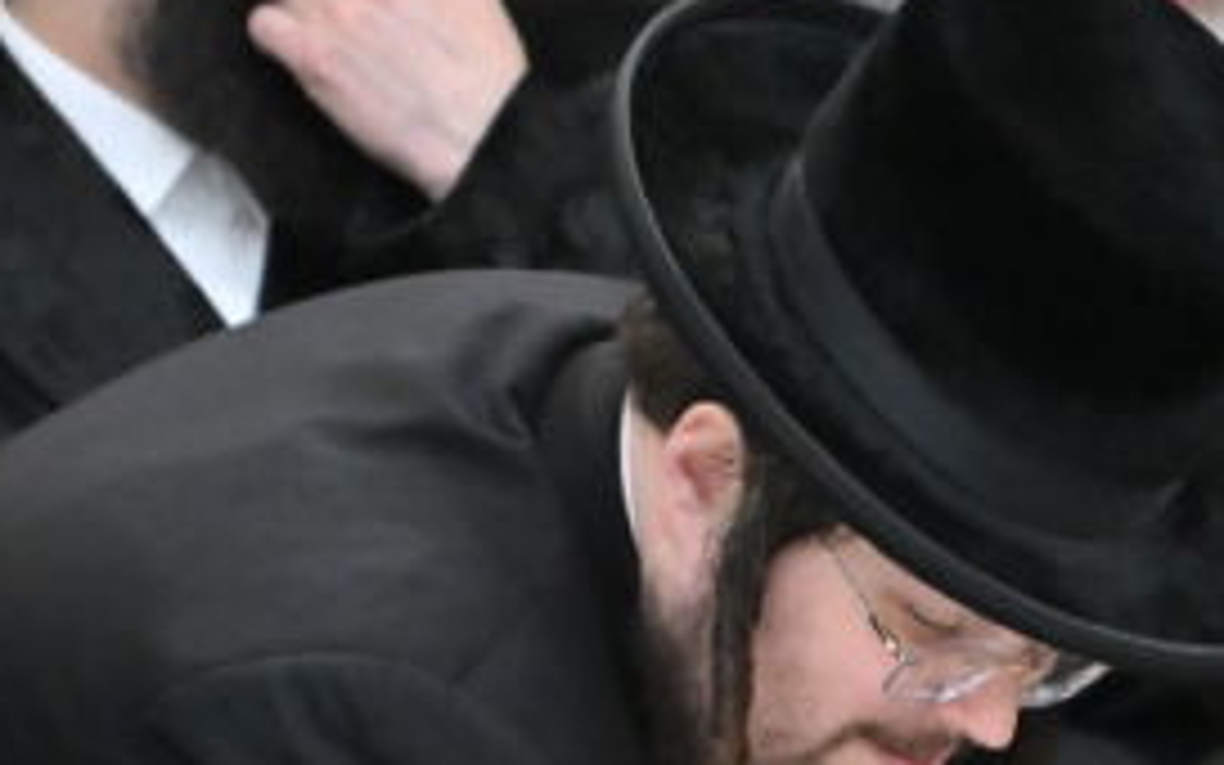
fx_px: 38428
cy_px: 796
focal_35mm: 1152
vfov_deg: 1.1
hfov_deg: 1.8
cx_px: 1130
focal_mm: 200
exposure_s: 1/400
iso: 1600
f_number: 2.8
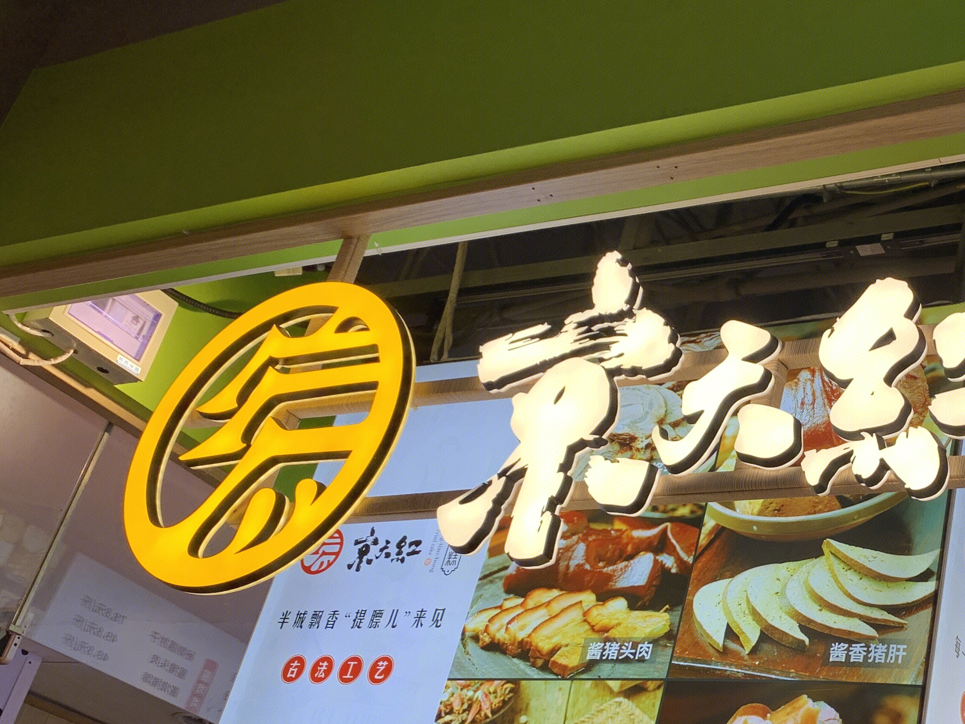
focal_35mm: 49
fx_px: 1366
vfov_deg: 29.5
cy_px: 479
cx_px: 792
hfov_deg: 37.3
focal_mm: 4.25
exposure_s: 1/130
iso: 25
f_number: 1.8
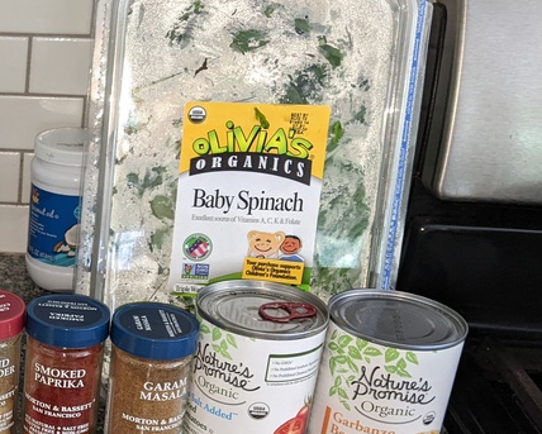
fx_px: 1011
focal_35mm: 63
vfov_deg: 24.1
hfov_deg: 26.9
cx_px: -90
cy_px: 309
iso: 169
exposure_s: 1/24
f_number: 1.8
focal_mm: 4.44
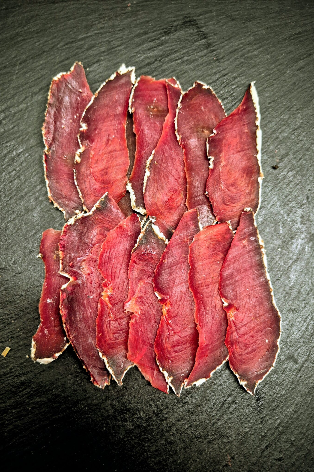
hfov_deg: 53.1
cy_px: 237
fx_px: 314
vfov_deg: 73.7
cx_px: 149
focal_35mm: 24
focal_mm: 5.4
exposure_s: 1/100
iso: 320
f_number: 1.8
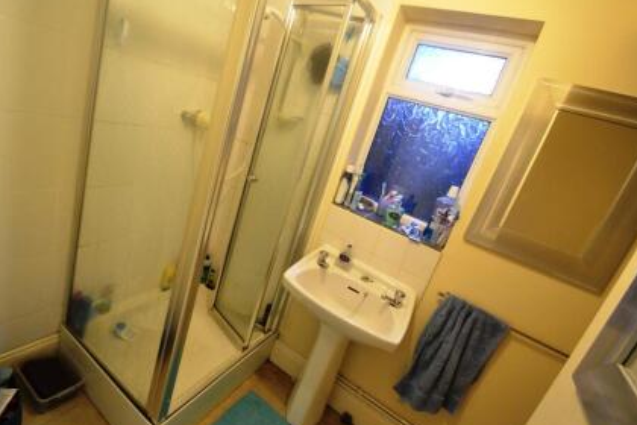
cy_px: 201
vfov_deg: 70.4
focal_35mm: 17
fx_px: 301
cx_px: 300
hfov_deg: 93.2
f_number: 3.5
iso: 1600
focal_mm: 10
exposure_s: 1/30
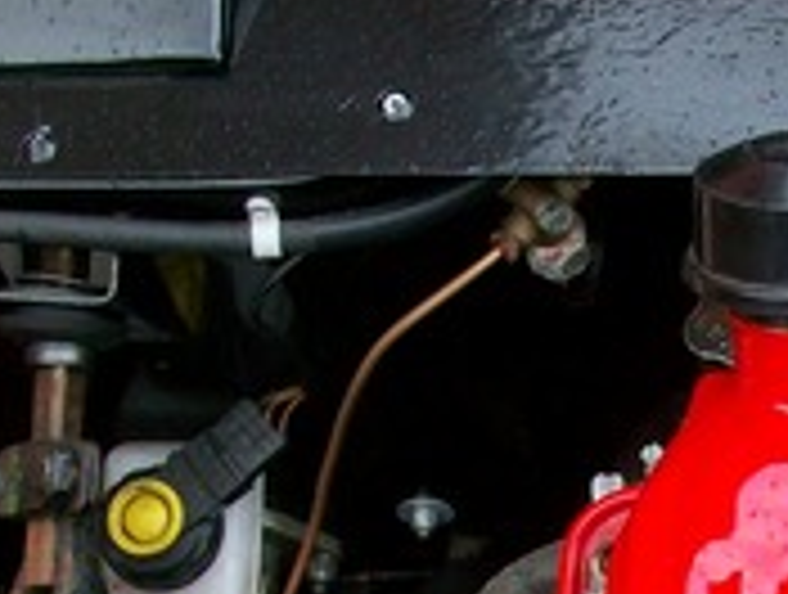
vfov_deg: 11.7
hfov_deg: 15.4
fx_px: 2829
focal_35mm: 124
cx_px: 865
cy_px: 738
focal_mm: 5.7
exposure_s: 1/185
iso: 80
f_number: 2.8
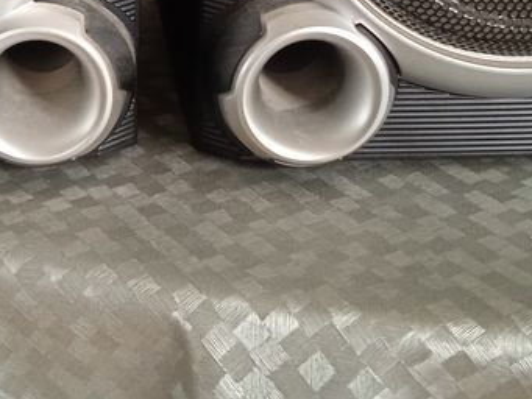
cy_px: -112
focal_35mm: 82
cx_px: 144
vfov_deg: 17.0
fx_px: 1261
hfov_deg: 23.6
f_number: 2.2
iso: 233
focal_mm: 3.43
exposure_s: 1/33.3
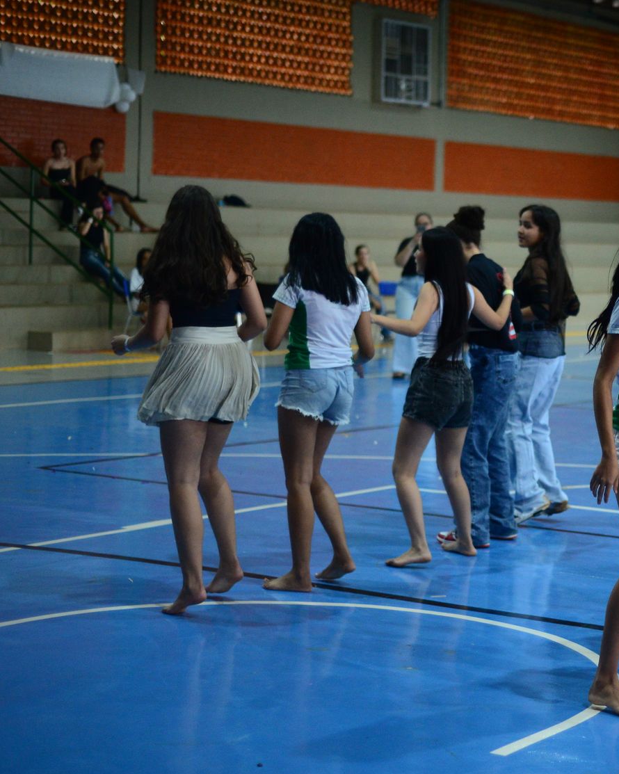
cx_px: 634
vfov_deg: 23.6
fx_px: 1855
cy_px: 379
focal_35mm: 81
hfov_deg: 18.4
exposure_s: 1/500
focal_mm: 50
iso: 2500
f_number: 2
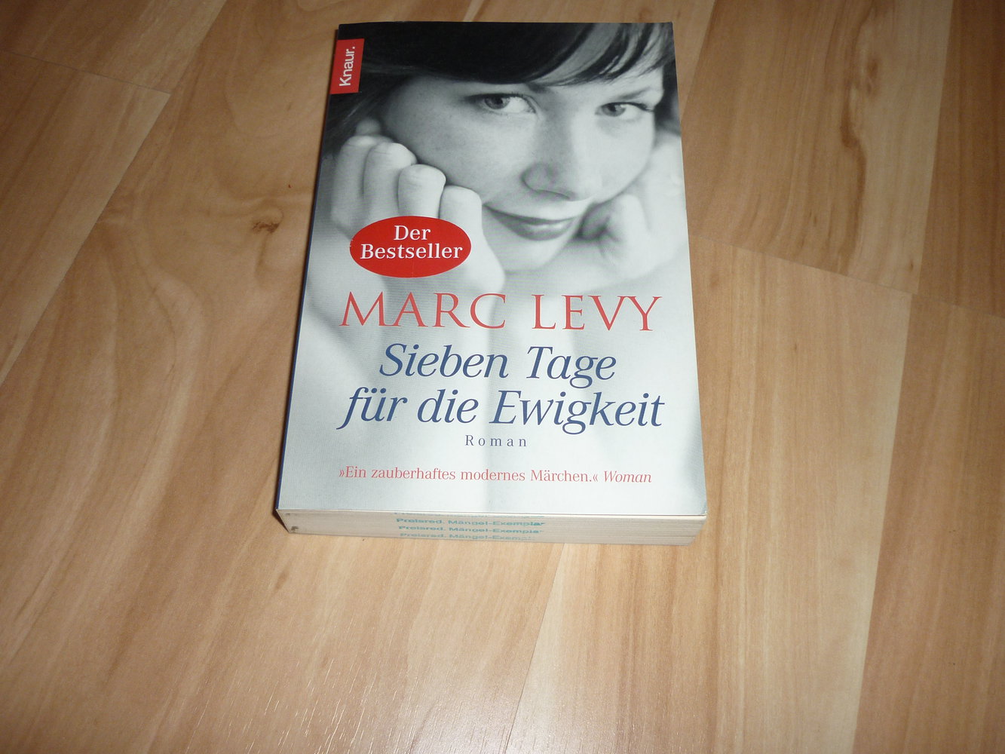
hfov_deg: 55.3
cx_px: 502
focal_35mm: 33
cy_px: 377
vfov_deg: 43.0
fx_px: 958
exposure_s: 1/30
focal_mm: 5.5
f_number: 2.8
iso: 100
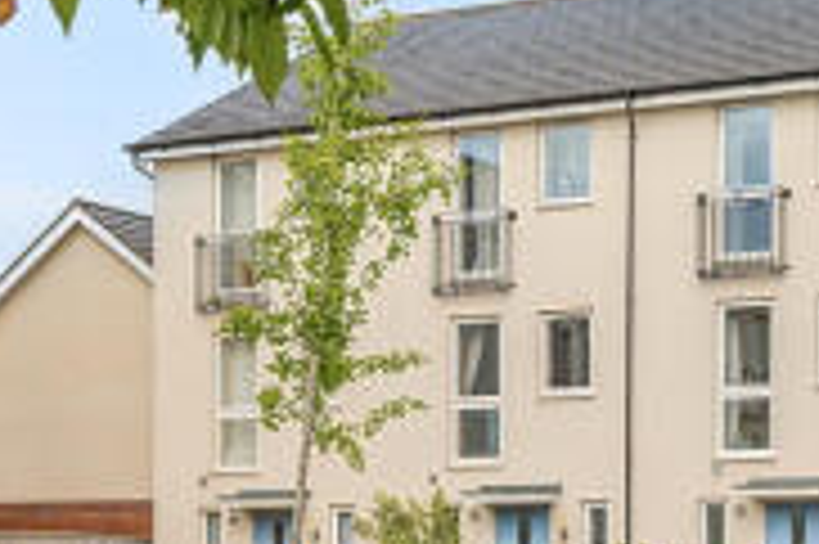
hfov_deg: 21.1
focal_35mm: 94
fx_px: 2137
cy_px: 353
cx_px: 772
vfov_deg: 14.5
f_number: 8
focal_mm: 24
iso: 400
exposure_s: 1/320
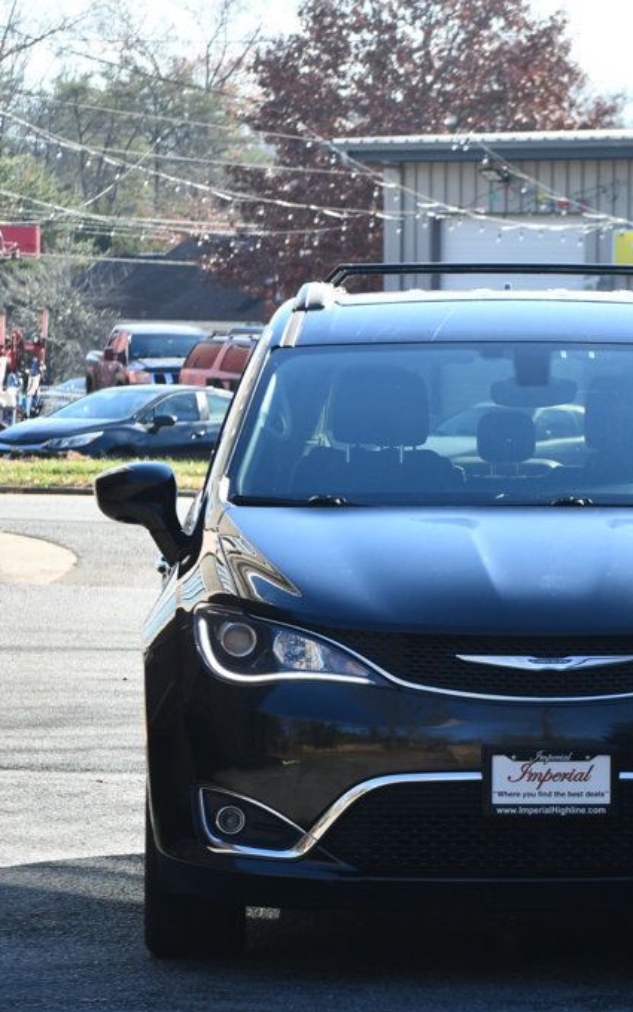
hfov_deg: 6.0
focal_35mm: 218
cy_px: 506
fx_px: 6017
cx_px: 533
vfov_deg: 9.6
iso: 200
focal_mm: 95
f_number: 6.3
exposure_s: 1/250
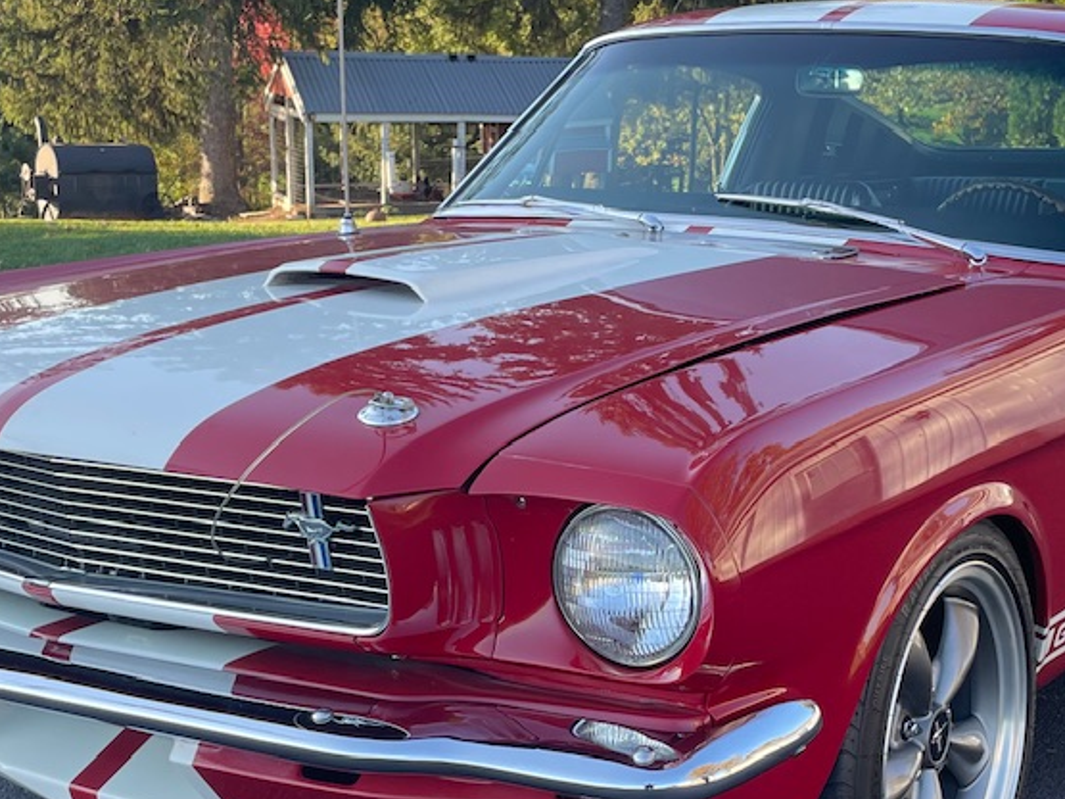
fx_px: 1846
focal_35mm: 60
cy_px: 515
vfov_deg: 24.3
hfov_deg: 32.0
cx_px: 685
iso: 32
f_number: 1.6
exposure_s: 1/254
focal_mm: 4.2
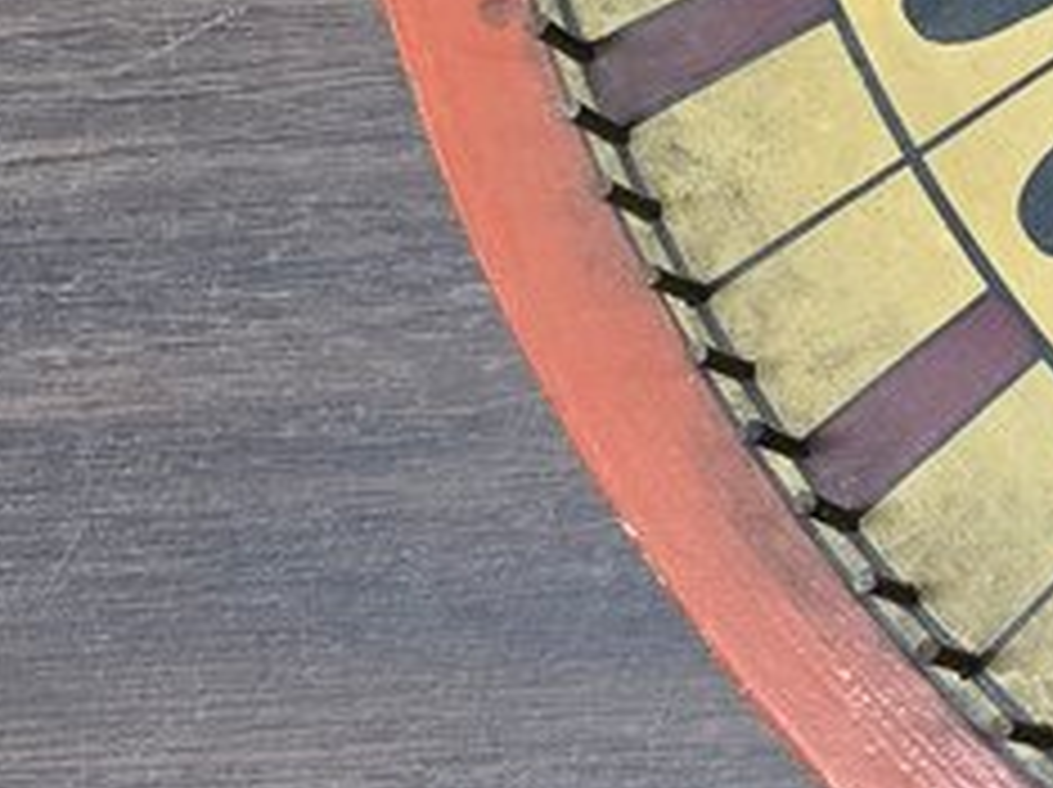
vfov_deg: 9.4
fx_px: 4528
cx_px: 2792
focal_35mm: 149
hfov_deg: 10.6
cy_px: -718
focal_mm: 6.3
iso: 200
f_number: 1.7
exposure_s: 1/61
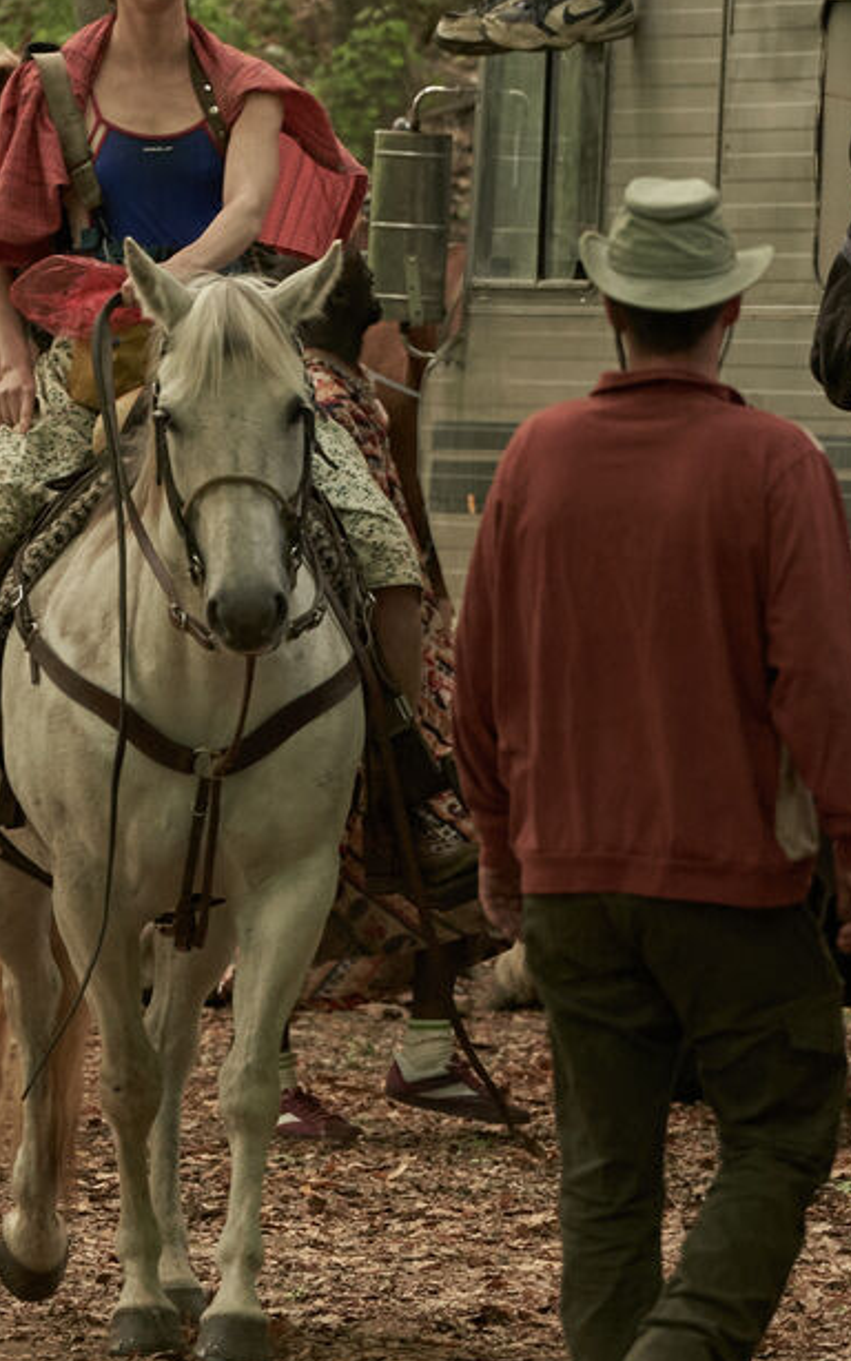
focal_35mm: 526
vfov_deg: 4.0
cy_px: 645
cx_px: 208
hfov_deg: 2.5
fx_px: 19510
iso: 4000
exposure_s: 1/400
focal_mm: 200
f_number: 6.3
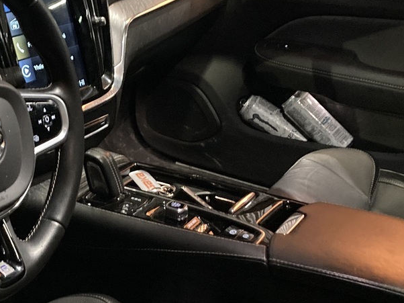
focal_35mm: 67
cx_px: 97
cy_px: 200
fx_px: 782
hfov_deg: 28.5
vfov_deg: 21.8
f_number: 1.8
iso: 800
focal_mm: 3.99
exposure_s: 1/17
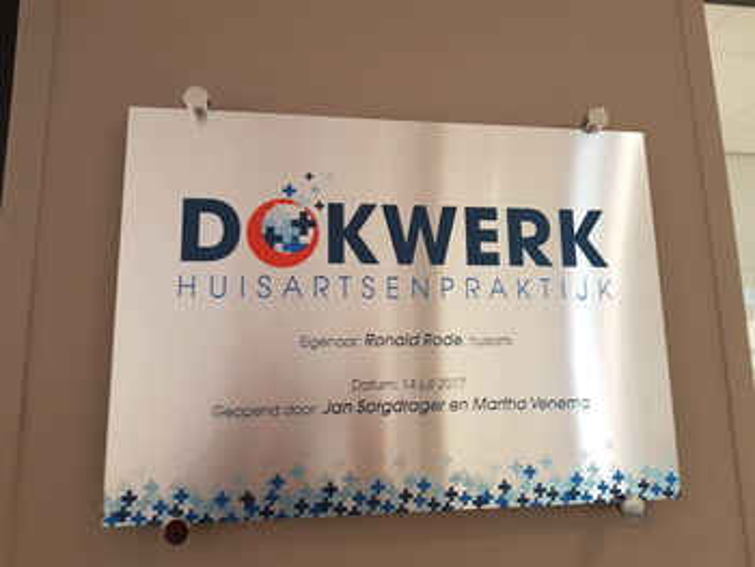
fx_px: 567
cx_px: 378
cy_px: 284
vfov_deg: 53.1
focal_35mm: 26
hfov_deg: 67.3
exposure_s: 1/25
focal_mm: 4.2
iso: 160
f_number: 1.7
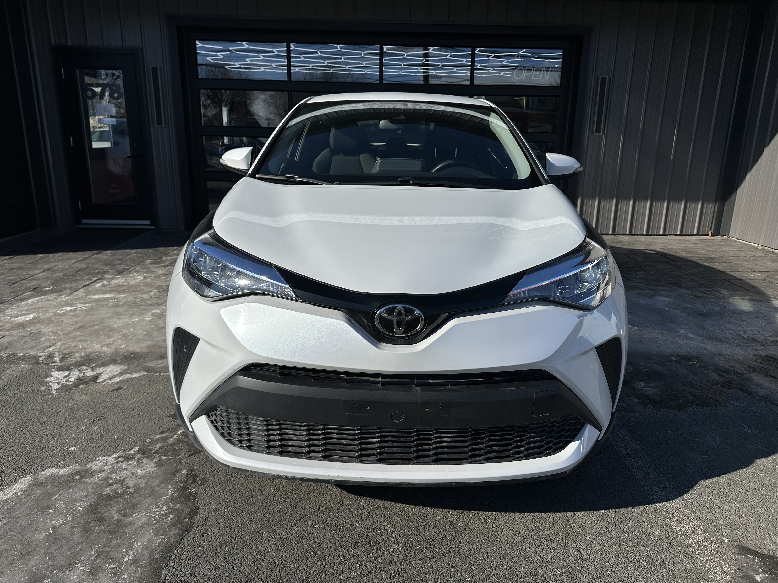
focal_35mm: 24
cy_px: 292
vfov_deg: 56.8
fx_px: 539
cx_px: 389
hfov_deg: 71.6
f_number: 1.78
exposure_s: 1/8197
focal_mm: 6.86
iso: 80
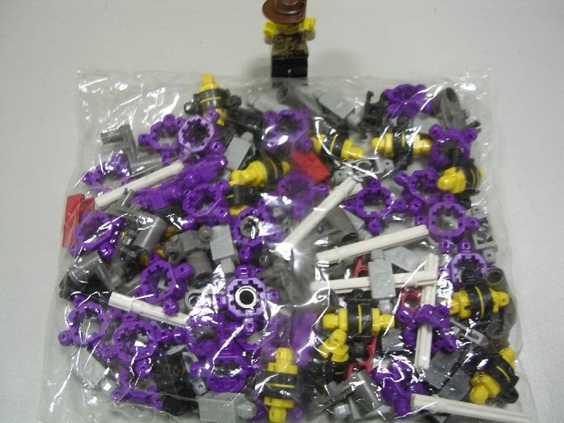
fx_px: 619
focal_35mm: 38
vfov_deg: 37.7
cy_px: 212
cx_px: 282
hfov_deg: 49.0
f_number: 2.8
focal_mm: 5.8
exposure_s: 1/4.8
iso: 100
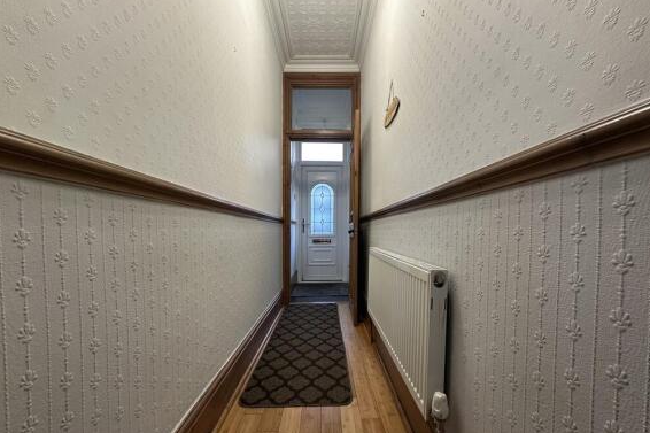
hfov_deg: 100.4
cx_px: 331
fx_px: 271
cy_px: 238
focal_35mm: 15
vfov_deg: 77.1
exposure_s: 1/50
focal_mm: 2.22
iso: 160
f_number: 2.2
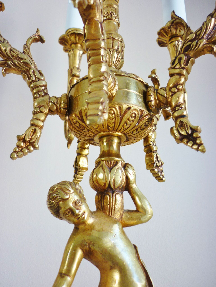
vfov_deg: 55.4
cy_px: 144
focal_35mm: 33
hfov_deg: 42.9
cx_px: 108
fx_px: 275
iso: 80
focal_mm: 5.5
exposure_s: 1/30
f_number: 2.8
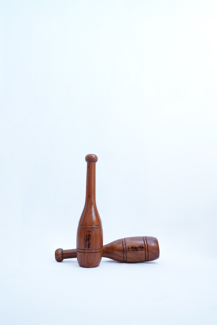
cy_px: 162
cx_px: 108
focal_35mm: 29
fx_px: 262
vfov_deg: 63.7
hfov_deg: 45.0
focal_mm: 29
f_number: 6.3
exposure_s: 1/200
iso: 400
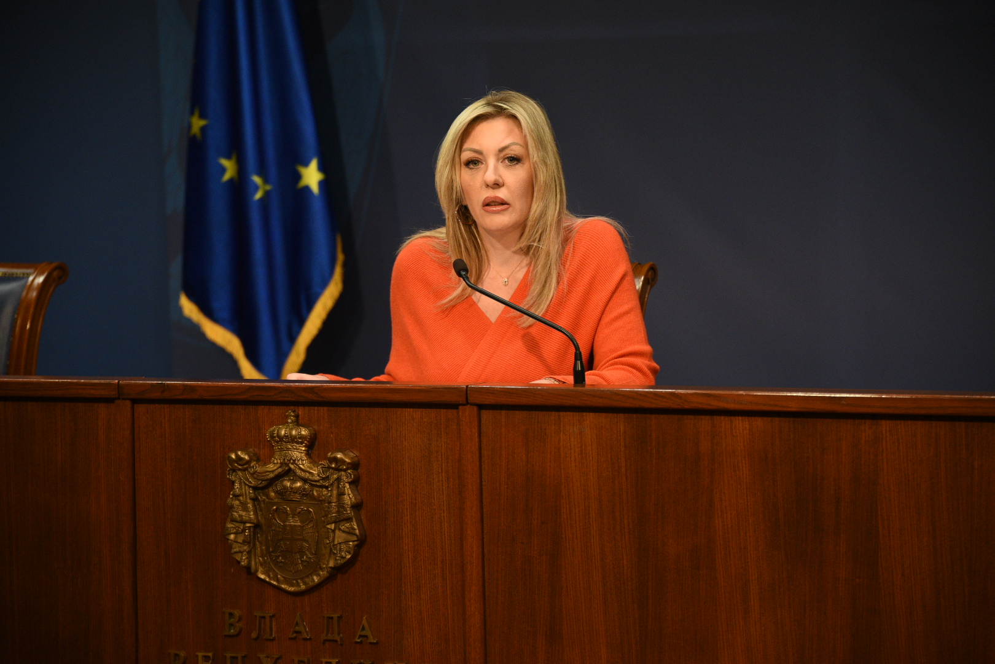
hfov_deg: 19.5
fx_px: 2902
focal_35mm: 105
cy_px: 332
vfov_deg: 13.0
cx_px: 498
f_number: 4
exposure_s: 1/320
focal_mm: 105
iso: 2000
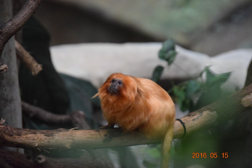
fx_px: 2099
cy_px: 84
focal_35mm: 300
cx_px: 126
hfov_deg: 6.9
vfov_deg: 4.6
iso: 6400
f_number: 5.6
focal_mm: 200
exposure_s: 1/400
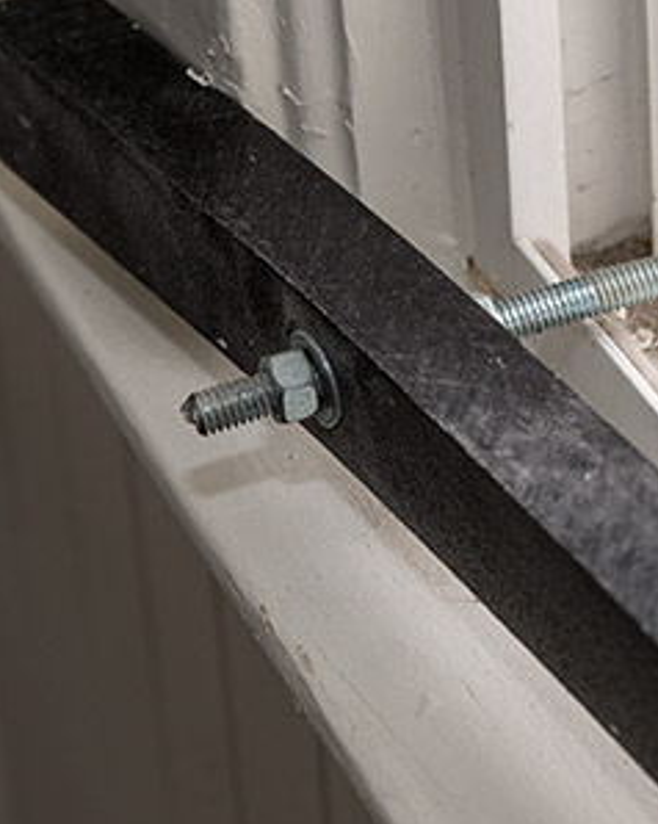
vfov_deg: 15.0
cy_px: 330
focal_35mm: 128
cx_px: 575
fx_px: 3119
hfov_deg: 12.0
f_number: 5.6
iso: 200
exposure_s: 1/60
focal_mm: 70
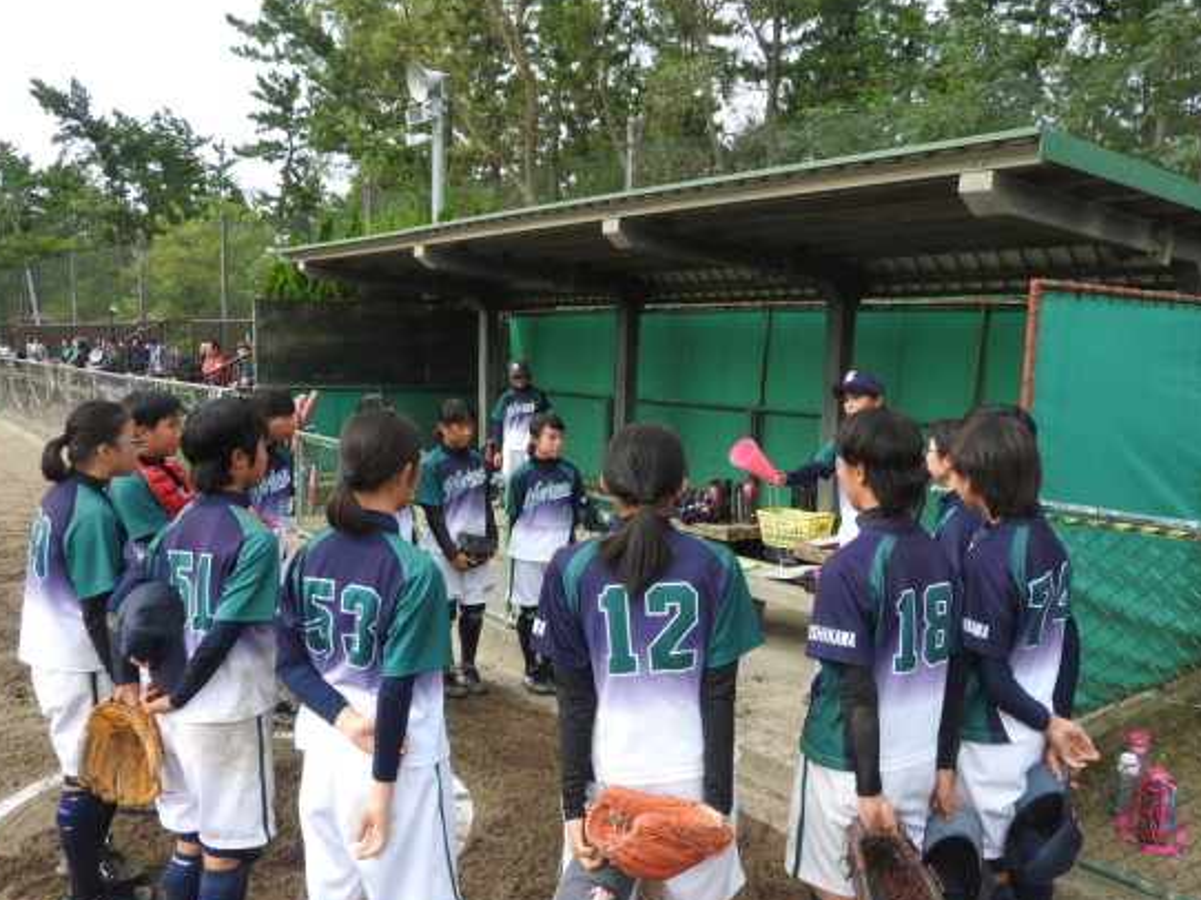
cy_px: 472
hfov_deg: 58.4
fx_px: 1075
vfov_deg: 45.4
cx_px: 600
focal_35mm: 31
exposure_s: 1/400
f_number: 3.5
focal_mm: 5
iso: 100
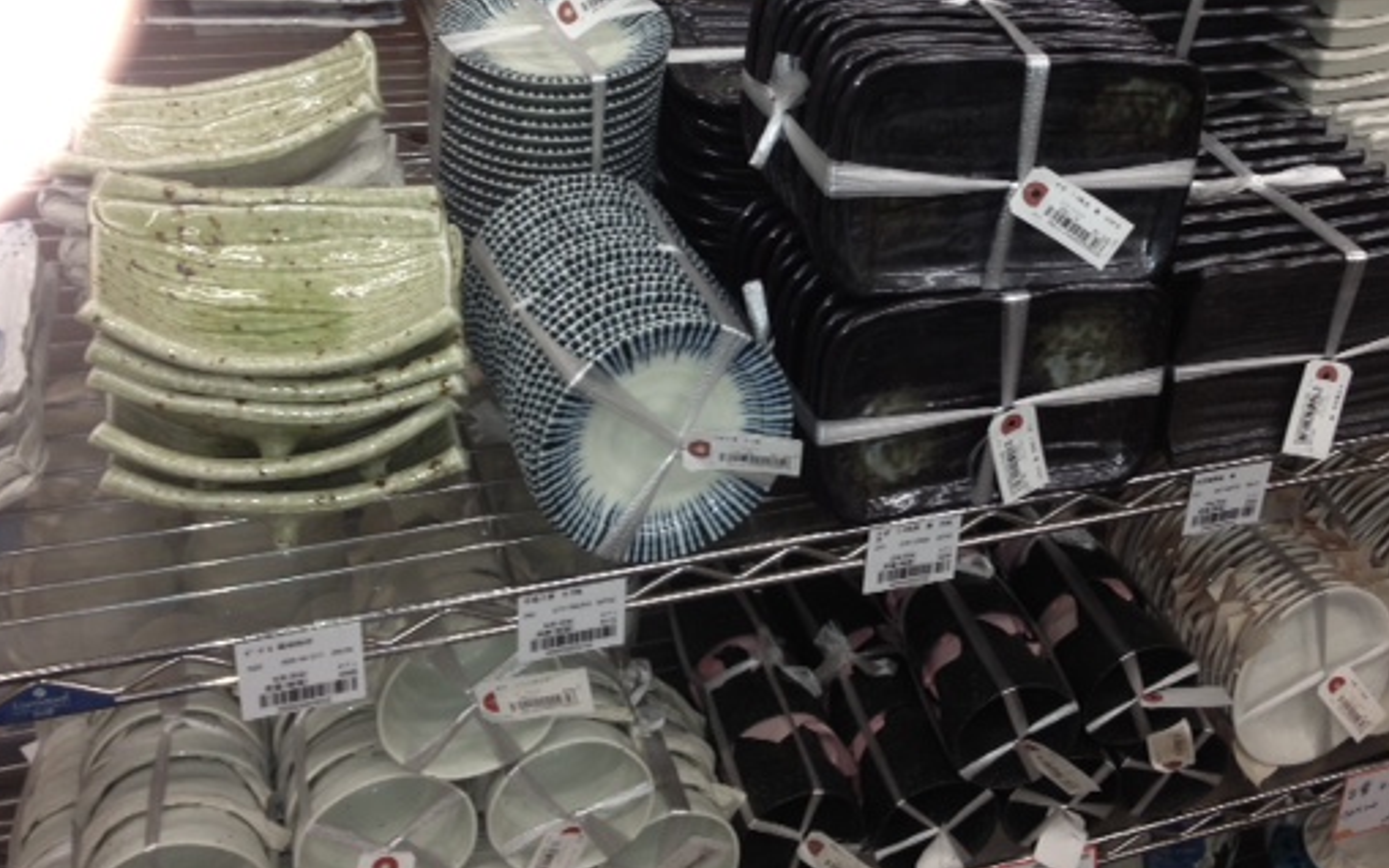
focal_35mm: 44
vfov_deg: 29.0
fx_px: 1665
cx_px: 832
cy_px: 270
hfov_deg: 45.0
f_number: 2.4
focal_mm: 4.13
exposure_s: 1/20
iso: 50
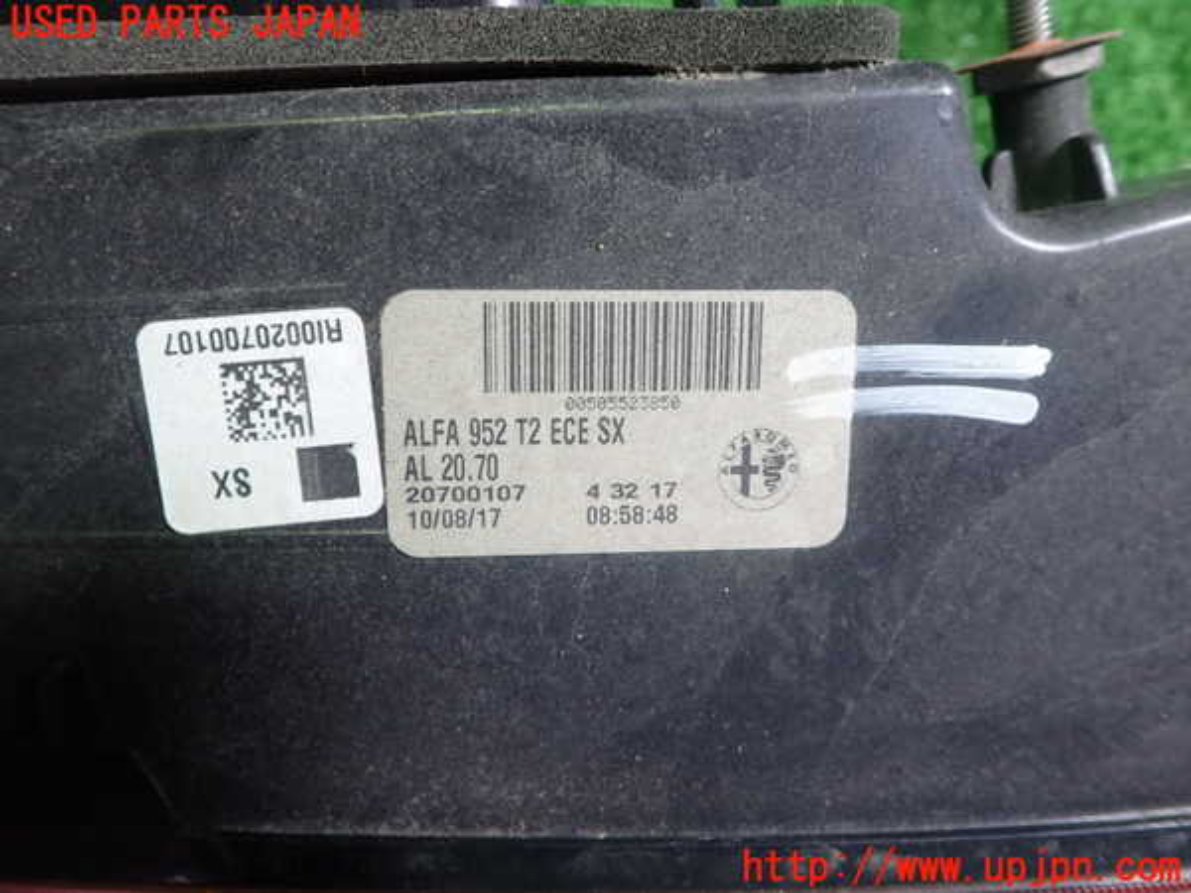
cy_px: 446
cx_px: 596
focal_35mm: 30
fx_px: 1032
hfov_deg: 60.0
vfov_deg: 46.8
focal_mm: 5.4
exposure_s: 1/50
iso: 200
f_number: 2.3
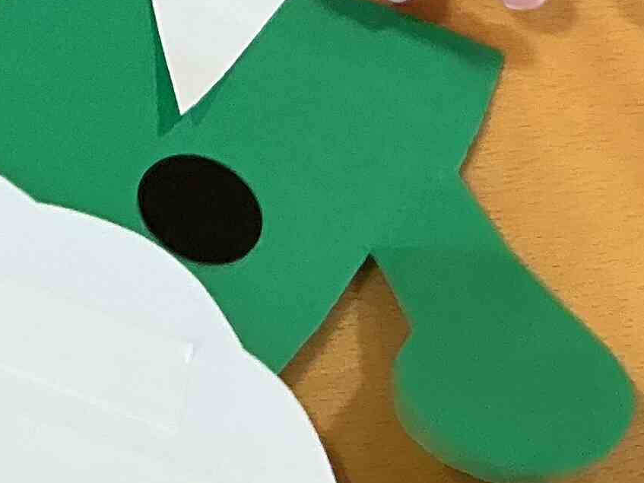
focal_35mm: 138
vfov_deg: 9.8
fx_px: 2567
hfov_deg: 13.4
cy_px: -559
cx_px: -336
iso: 64
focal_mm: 3
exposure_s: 1/120
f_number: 1.8
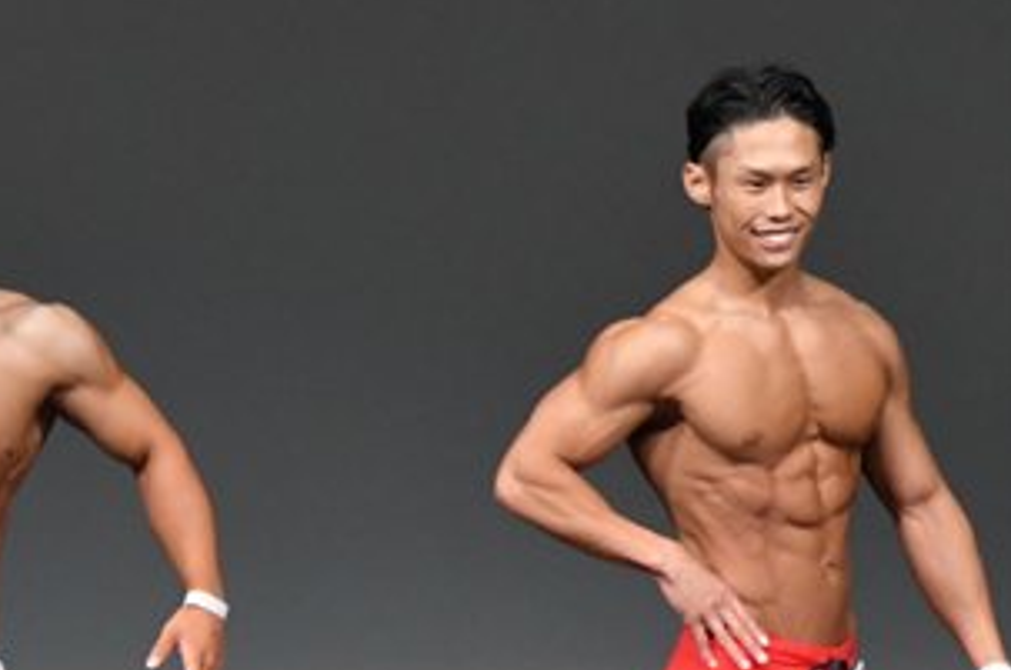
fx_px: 20468
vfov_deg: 1.9
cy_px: 727
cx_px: -265
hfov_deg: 2.8
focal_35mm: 730
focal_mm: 190
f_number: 5.6
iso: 4000
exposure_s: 1/400
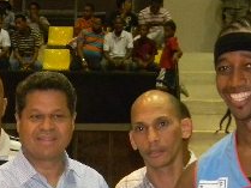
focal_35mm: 144
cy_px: 286
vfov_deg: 10.0
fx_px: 1045
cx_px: 29
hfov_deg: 13.6
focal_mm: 8.6
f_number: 3.9
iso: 420
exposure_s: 1/30
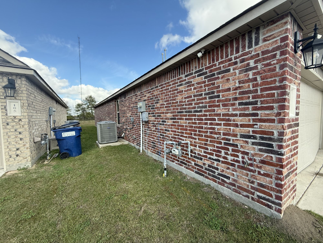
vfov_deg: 85.7
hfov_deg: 102.1
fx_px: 131
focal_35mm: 14
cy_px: 122
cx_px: 162
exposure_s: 1/527
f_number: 2.2
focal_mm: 2.22
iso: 64
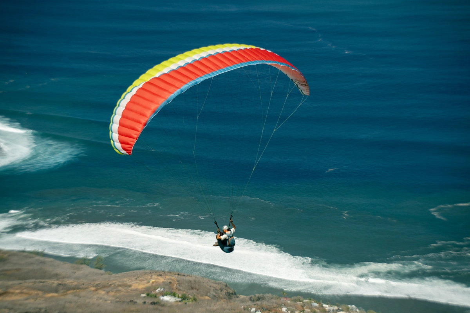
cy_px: 156
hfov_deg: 16.8
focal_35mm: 122
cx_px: 235
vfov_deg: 11.2
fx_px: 1593
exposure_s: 1/1000
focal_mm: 122
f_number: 5.6
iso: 200
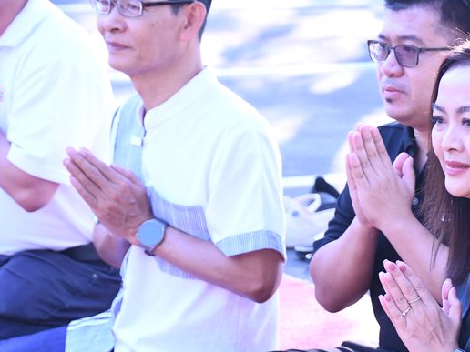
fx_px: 3109
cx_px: 465
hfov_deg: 8.6
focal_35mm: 229
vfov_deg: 6.5
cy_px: 249
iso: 2500
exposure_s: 1/640
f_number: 6.3
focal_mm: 80
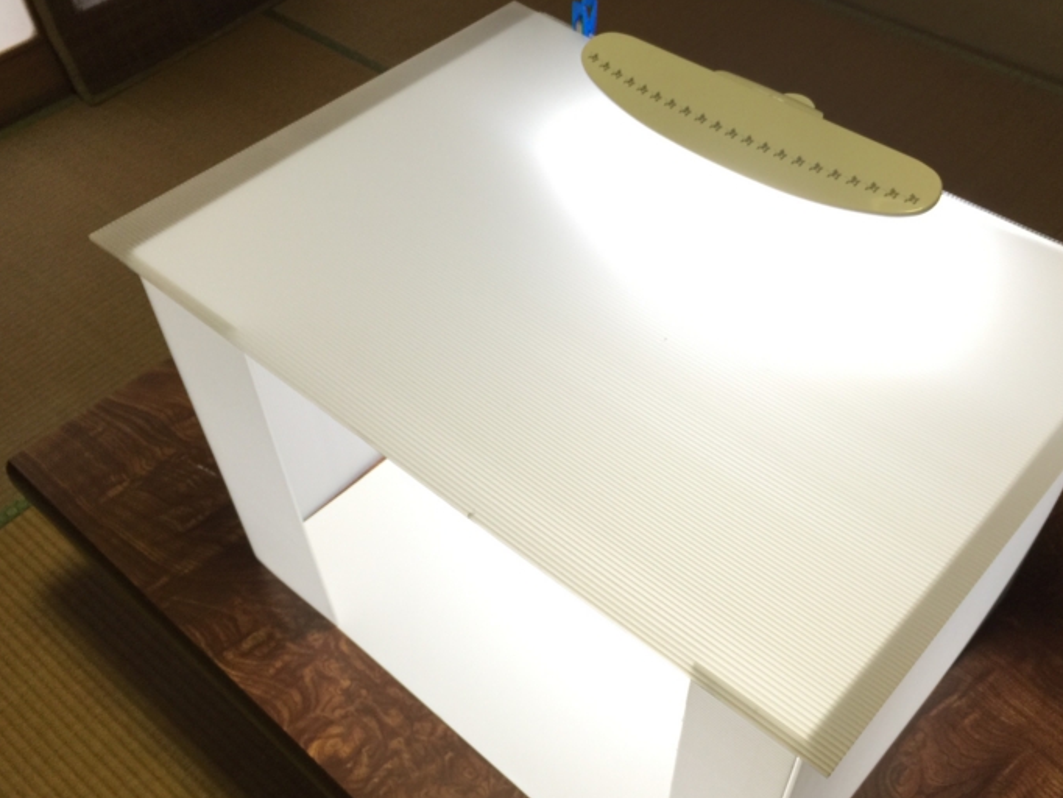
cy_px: 457
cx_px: 594
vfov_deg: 41.7
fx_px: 1044
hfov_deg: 53.8
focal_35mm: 34
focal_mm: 4.15
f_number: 2.2
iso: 32
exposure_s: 1/30
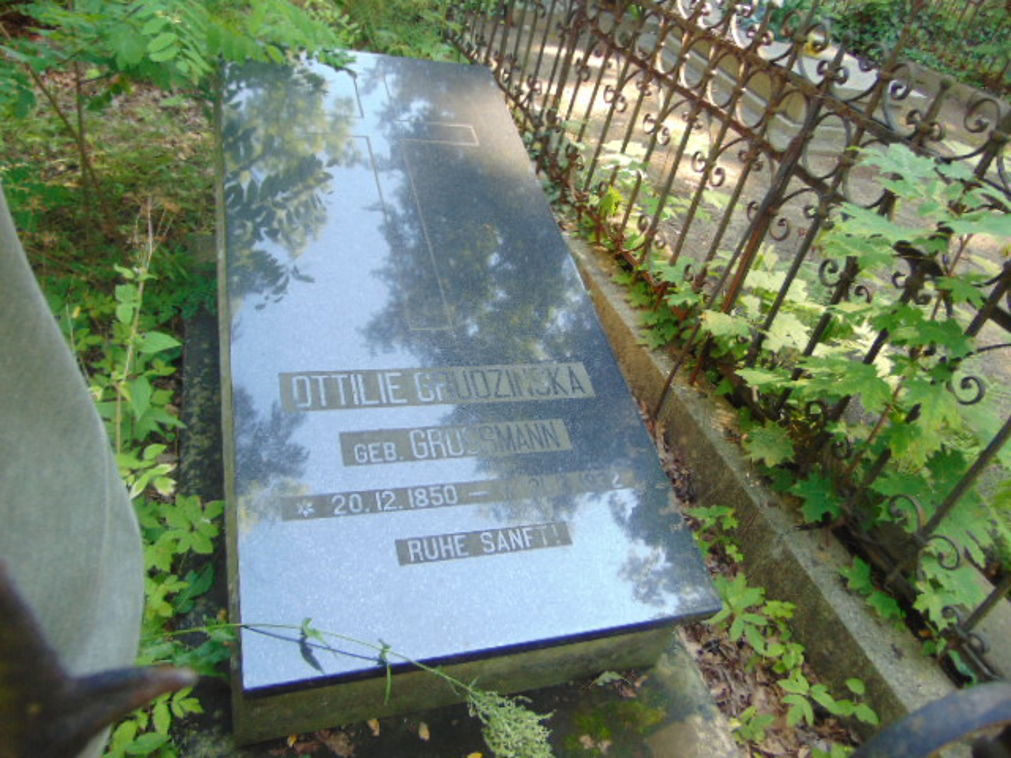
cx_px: 506
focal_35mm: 25
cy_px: 379
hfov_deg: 69.4
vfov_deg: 54.9
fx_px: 730
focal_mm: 4.5
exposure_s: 1/60
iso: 100
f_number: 3
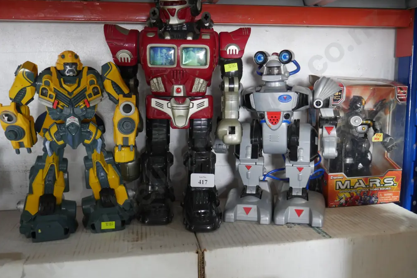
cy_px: 144
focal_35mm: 34
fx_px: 394
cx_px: 211
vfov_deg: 38.9
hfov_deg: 55.8
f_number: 3.6
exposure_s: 1/60
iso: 800
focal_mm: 16
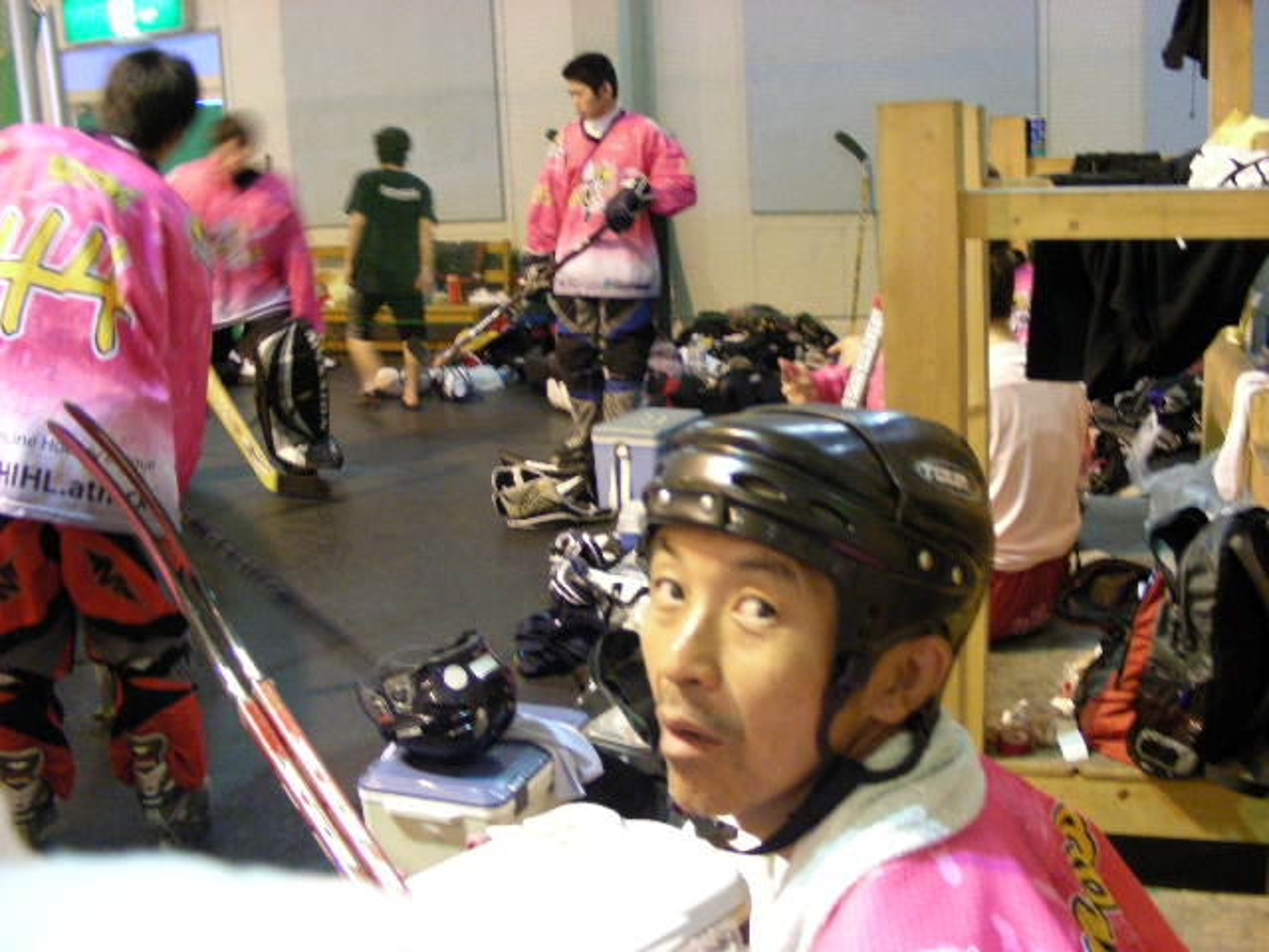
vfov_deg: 37.7
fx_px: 1393
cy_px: 476
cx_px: 634
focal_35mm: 38
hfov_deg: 49.0
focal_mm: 6.3
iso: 336
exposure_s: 1/8
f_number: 3.5
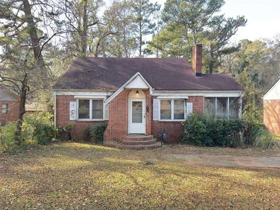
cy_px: 105
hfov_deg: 71.6
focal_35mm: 24
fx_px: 194
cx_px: 140
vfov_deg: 56.8
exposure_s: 1/161
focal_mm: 6.76
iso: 100
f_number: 1.78
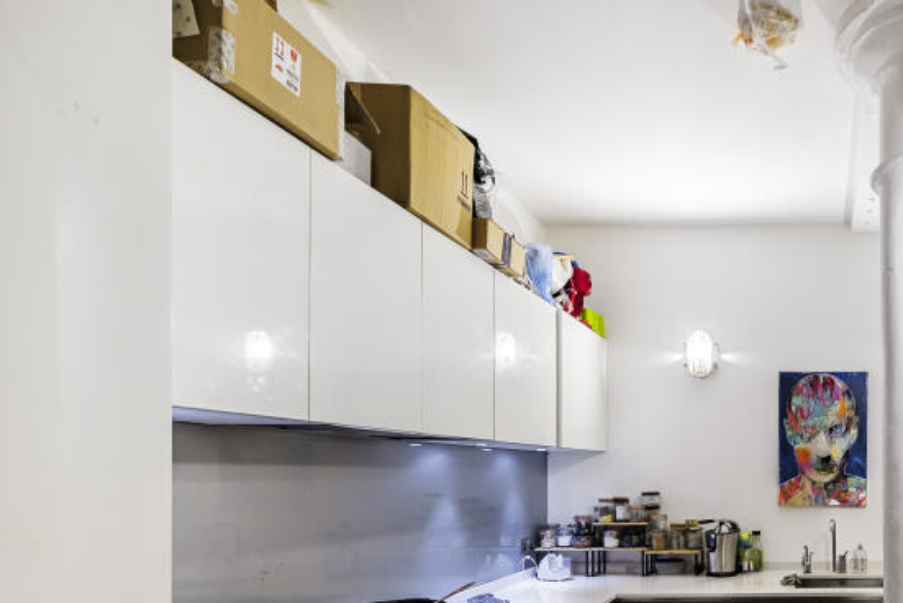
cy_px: 483
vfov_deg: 46.9
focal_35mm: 26
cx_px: 801
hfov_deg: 59.7
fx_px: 652
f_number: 5
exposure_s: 1/13
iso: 640
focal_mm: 9.2
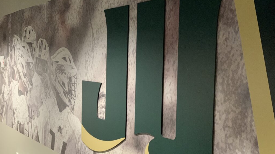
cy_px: 100
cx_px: 137
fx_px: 416
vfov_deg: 21.0
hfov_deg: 36.6
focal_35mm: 57
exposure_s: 1/55
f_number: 2.4
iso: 400
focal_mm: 6
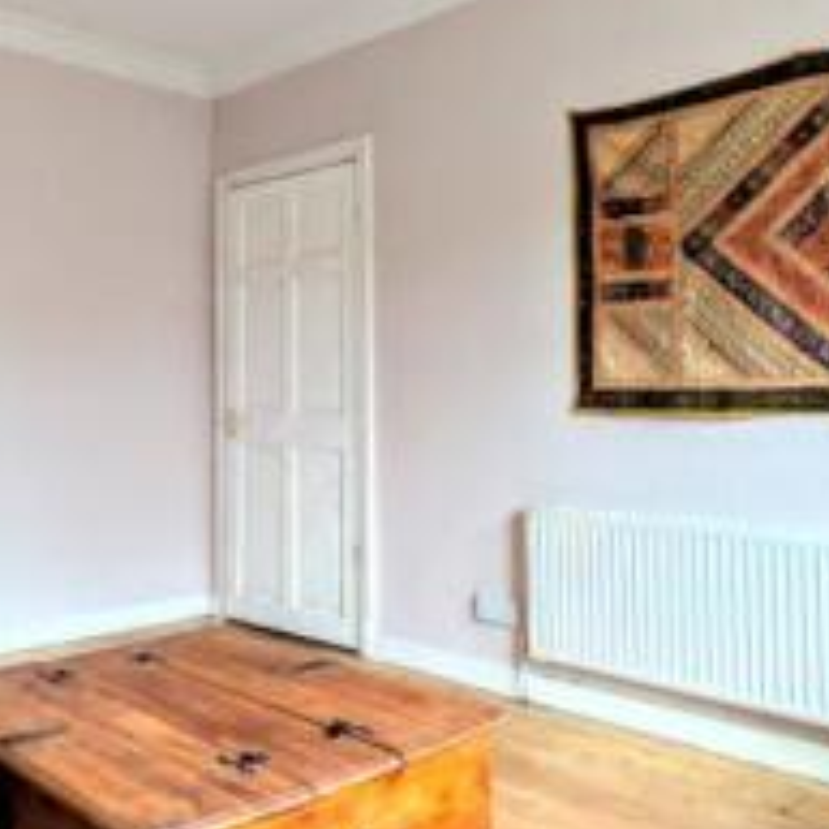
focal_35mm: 32
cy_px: 350
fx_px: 867
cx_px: 142
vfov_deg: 50.9
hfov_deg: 47.7
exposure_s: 1/15
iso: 122
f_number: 1.7
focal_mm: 2.02
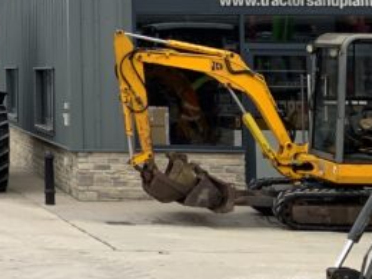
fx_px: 1225
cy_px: -31
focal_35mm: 114
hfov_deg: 15.3
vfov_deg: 12.7
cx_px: -265
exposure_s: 1/172
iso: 16
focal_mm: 3
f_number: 1.8
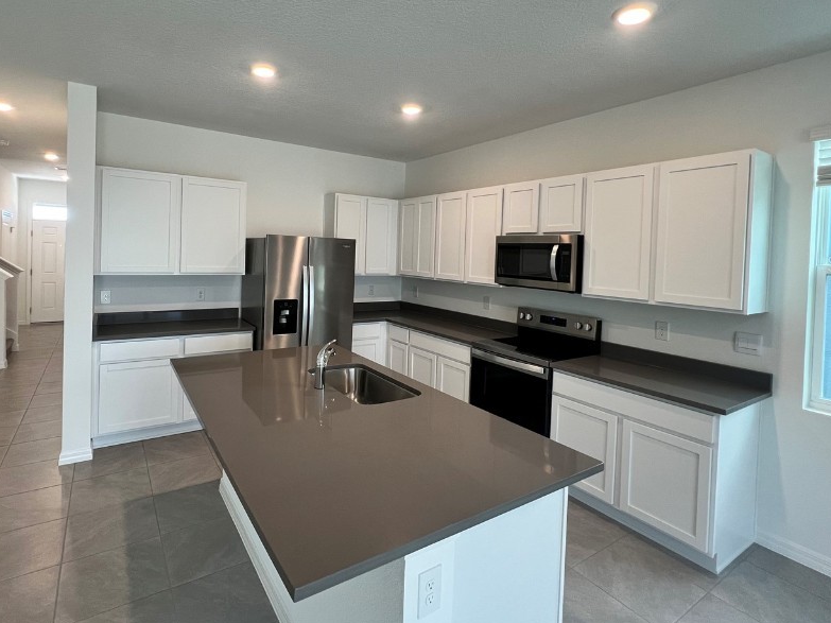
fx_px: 408
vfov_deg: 74.2
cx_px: 384
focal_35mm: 17
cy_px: 263
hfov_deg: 90.9
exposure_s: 1/120
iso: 200
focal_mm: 1.57
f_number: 1.8
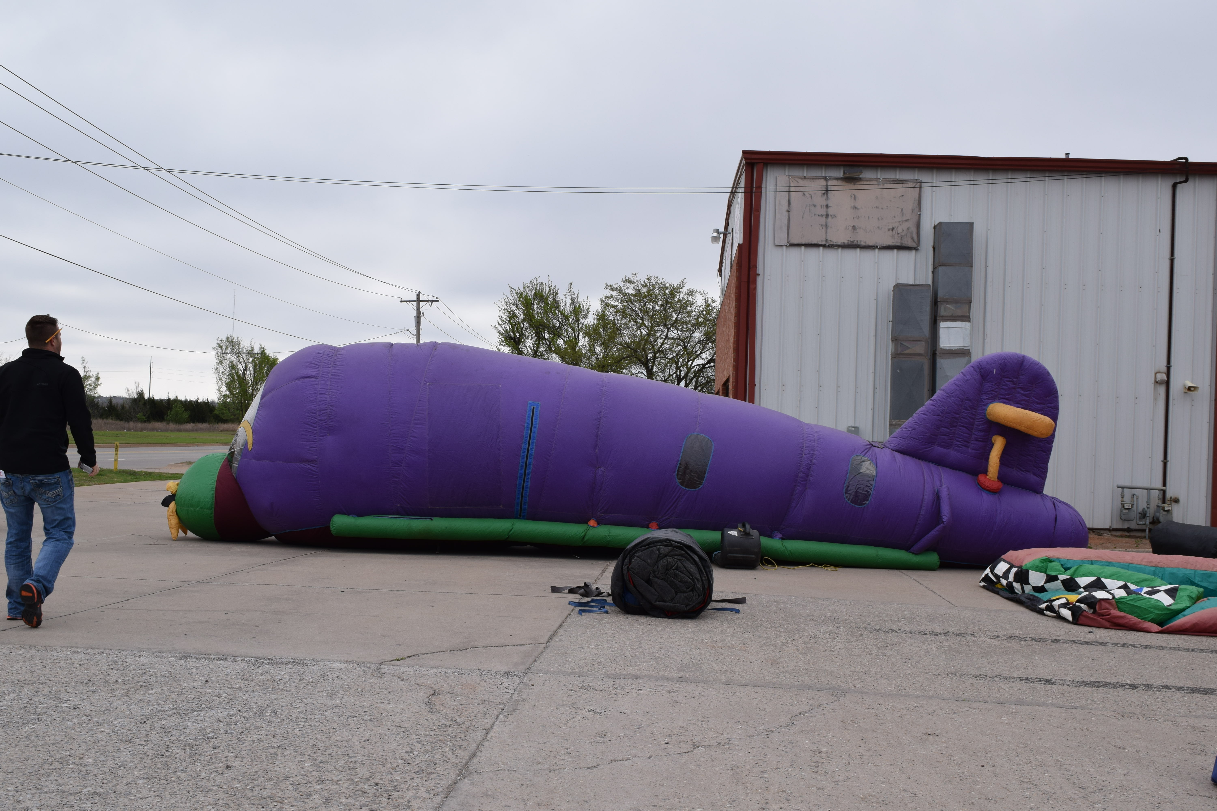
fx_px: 1217
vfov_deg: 36.9
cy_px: 406
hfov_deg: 53.1
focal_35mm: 36
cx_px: 608
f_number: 9
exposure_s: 1/320
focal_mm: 24
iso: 200
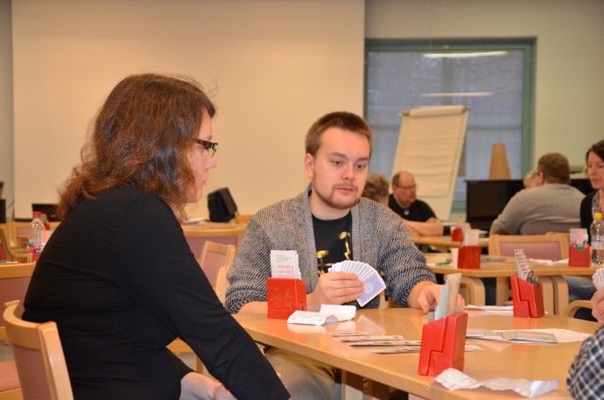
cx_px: 302
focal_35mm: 68
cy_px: 200
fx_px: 1130
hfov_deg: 29.9
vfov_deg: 20.1
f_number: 4.8
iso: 800
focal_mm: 45
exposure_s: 1/60
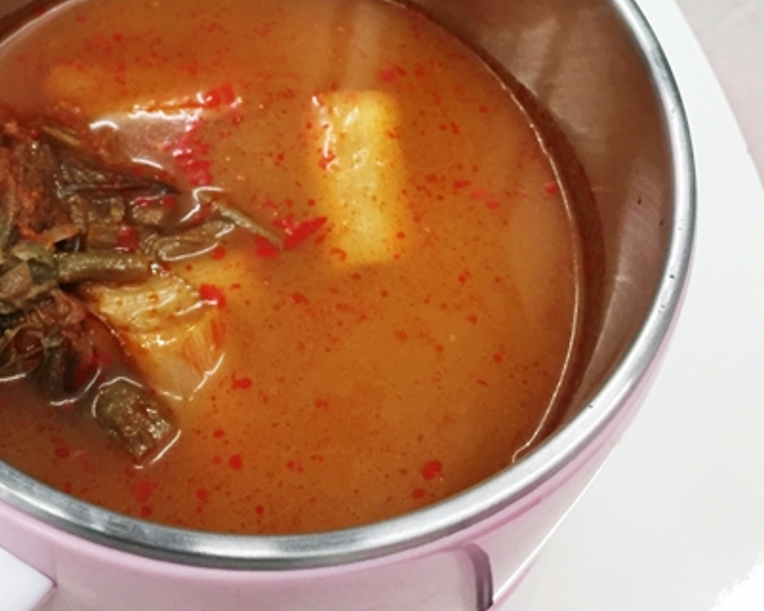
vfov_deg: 27.4
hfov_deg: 35.0
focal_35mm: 53
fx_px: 1199
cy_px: 42
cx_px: 243
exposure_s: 1/30
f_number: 2.2
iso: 50
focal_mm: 4.15
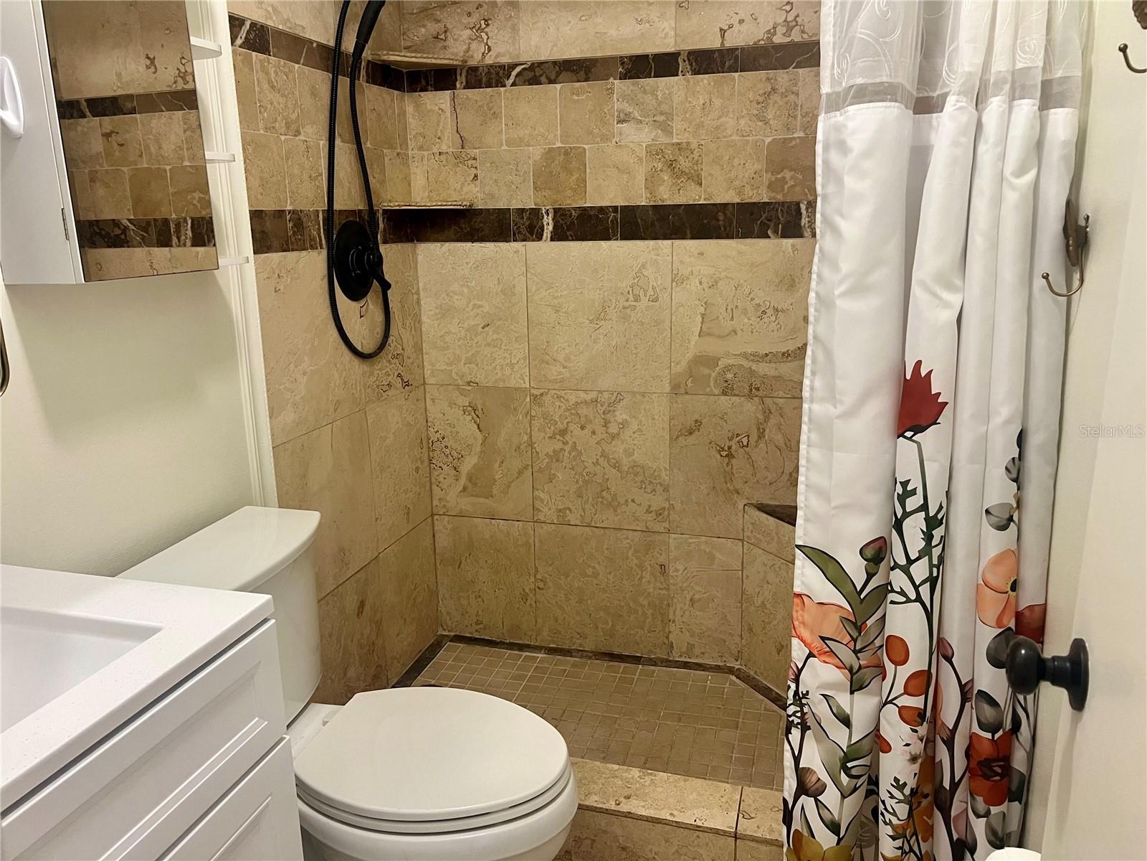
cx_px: 574
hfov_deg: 67.3
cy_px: 430
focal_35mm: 26
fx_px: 862
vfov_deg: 53.1
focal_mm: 5.7
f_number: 1.5
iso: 160
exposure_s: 1/60
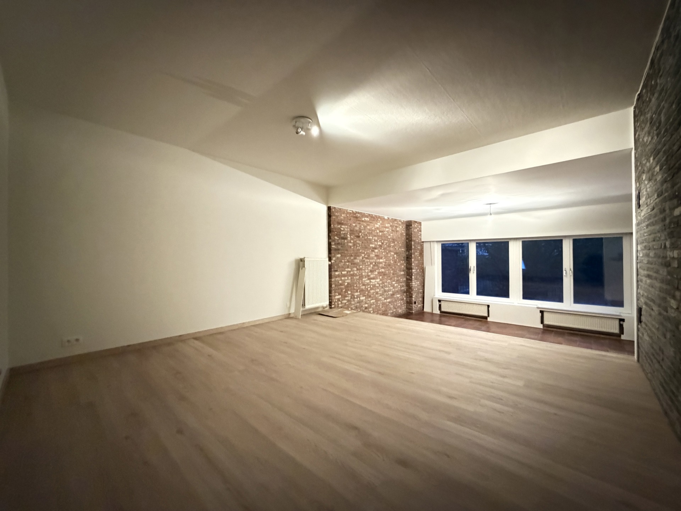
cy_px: 256
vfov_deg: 85.7
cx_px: 340
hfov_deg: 102.1
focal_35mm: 14
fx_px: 275
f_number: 2.2
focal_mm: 2.22
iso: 2500
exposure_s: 1/17
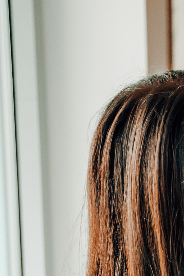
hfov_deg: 9.8
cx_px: 261
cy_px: 429
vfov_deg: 13.9
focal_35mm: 137
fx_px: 1050
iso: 1250
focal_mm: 38.3
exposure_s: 1/160
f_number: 2.8
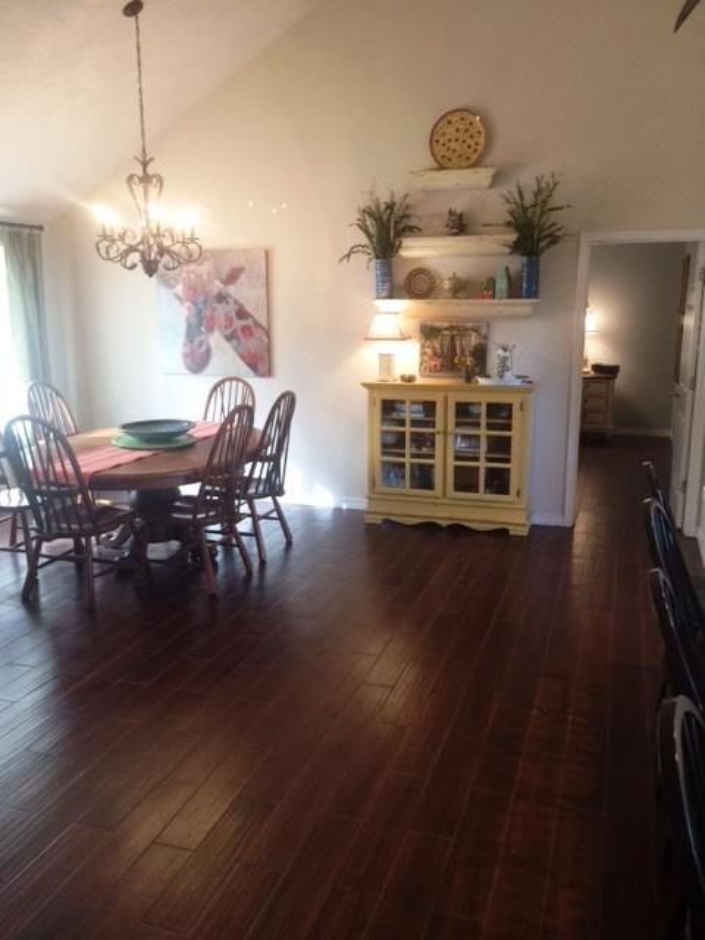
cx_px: 352
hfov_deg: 48.2
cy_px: 470
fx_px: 787
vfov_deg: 61.7
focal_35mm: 29
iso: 100
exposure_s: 1/30
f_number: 2.2
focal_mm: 4.15
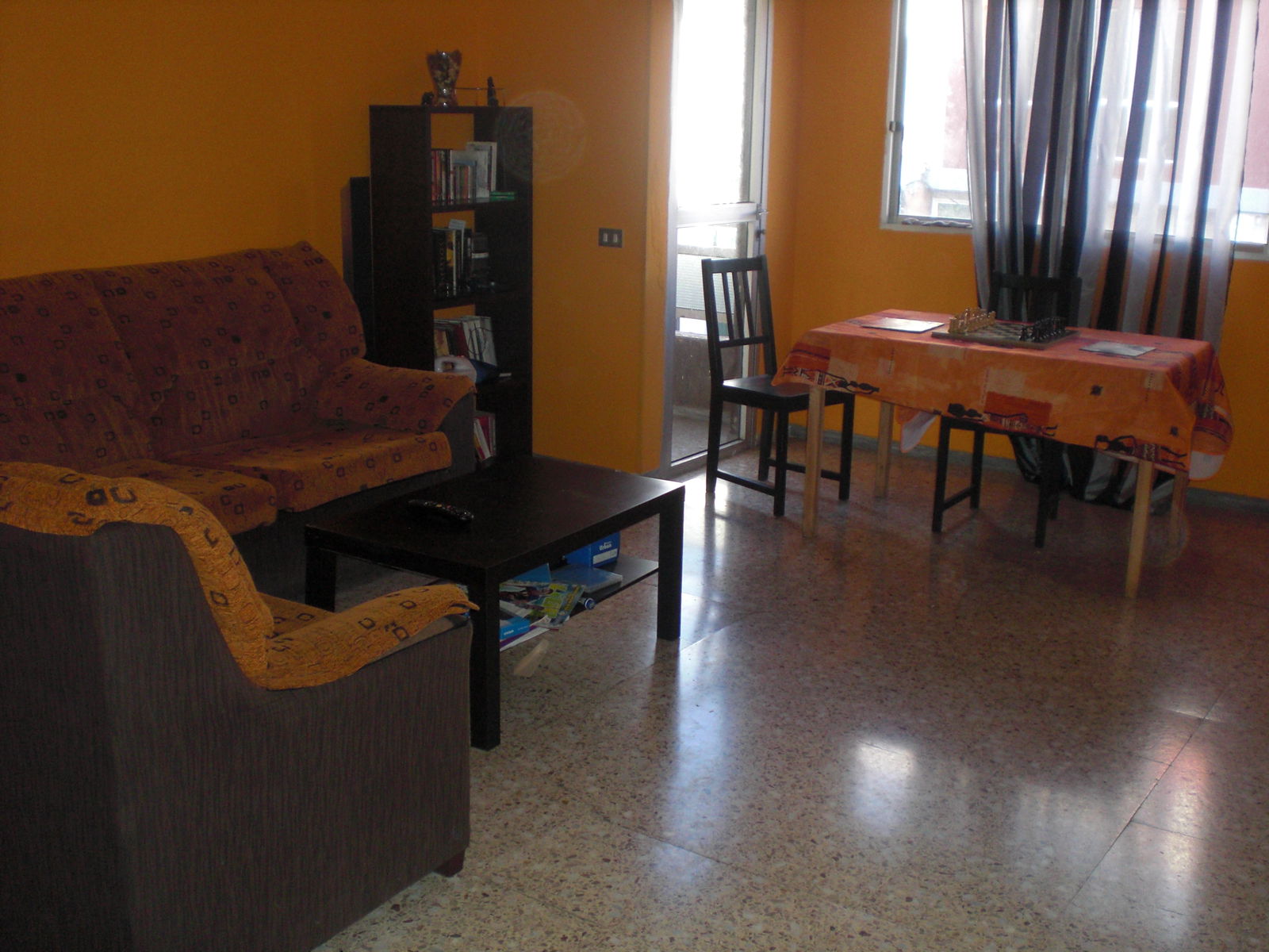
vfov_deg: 37.7
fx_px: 1393
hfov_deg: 49.0
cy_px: 476
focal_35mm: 38
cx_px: 634
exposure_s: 1/60
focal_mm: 6.3
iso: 200
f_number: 3.1
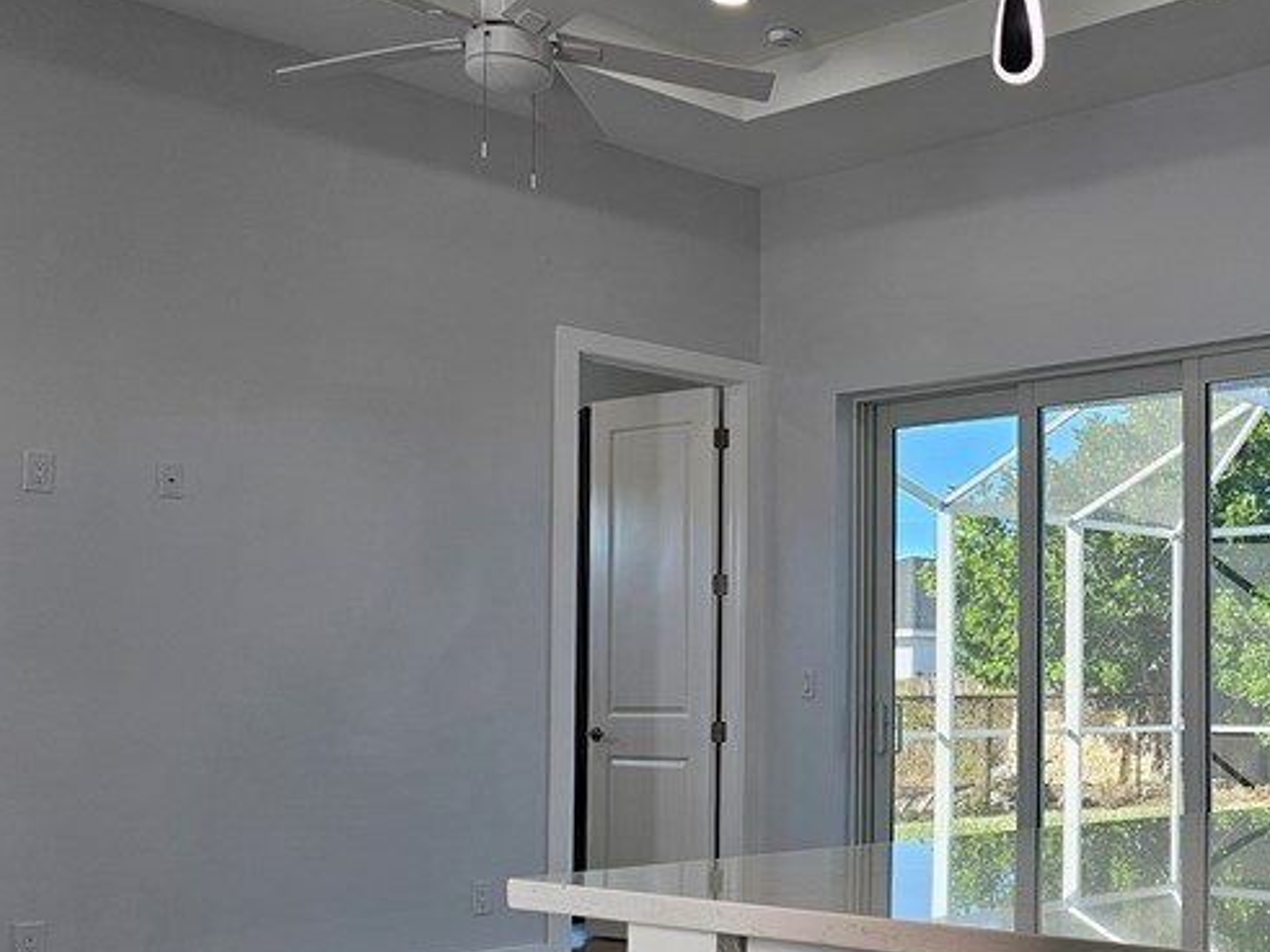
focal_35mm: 48
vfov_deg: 30.0
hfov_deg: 36.6
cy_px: 649
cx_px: 1195
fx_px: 1761
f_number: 1.7
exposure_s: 1/120
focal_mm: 6.3
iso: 25
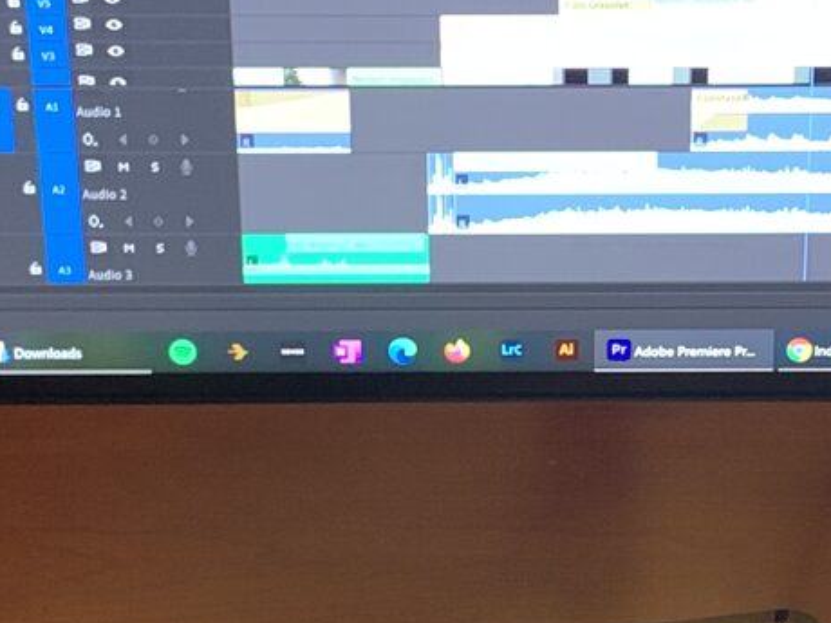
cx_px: 560
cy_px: 381
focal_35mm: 113
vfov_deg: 13.1
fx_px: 2713
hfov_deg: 17.4
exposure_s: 1/27
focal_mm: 4.25
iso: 800
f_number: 1.8
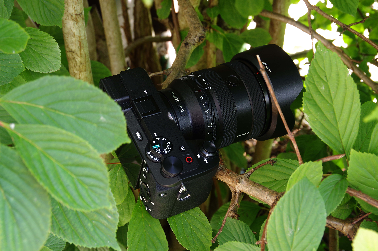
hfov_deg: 33.4
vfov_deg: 22.6
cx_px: 189
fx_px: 629
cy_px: 126
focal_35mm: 60
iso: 400
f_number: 8
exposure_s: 1/30
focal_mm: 40
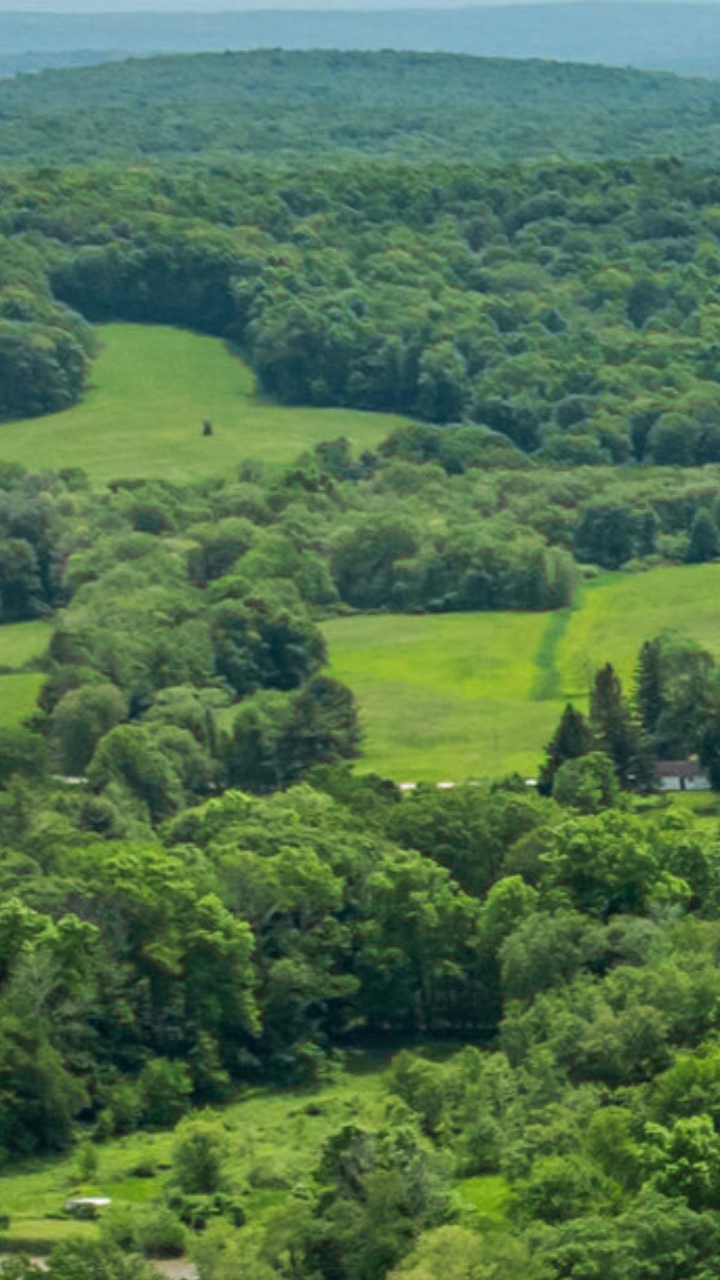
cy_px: 1407
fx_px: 4480
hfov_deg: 7.2
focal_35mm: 132
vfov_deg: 15.8
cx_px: 2699
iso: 120
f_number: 2.8
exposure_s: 1/2500
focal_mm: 12.29
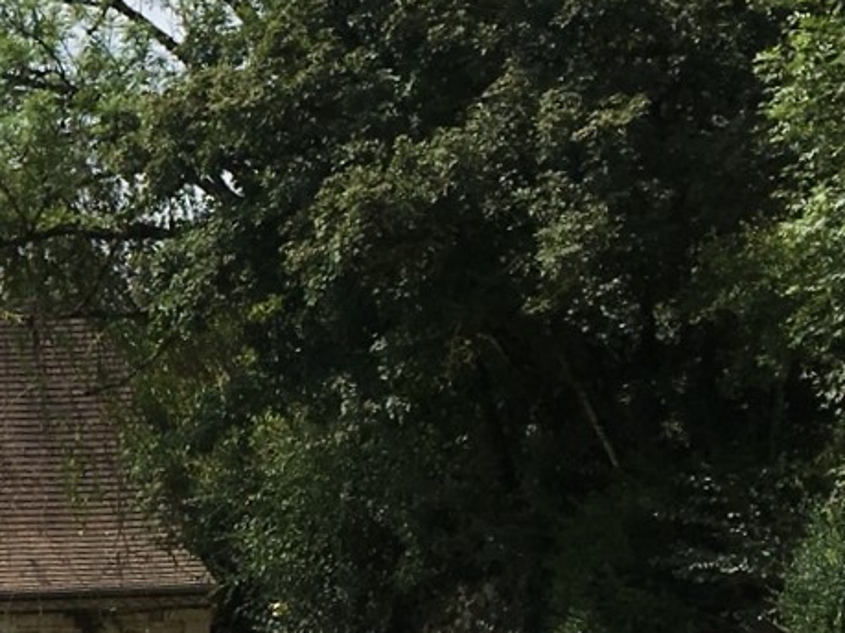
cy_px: 495
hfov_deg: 15.4
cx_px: -465
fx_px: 2855
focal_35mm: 117
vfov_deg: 12.6
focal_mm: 4.15
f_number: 2.2
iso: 25
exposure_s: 1/2653
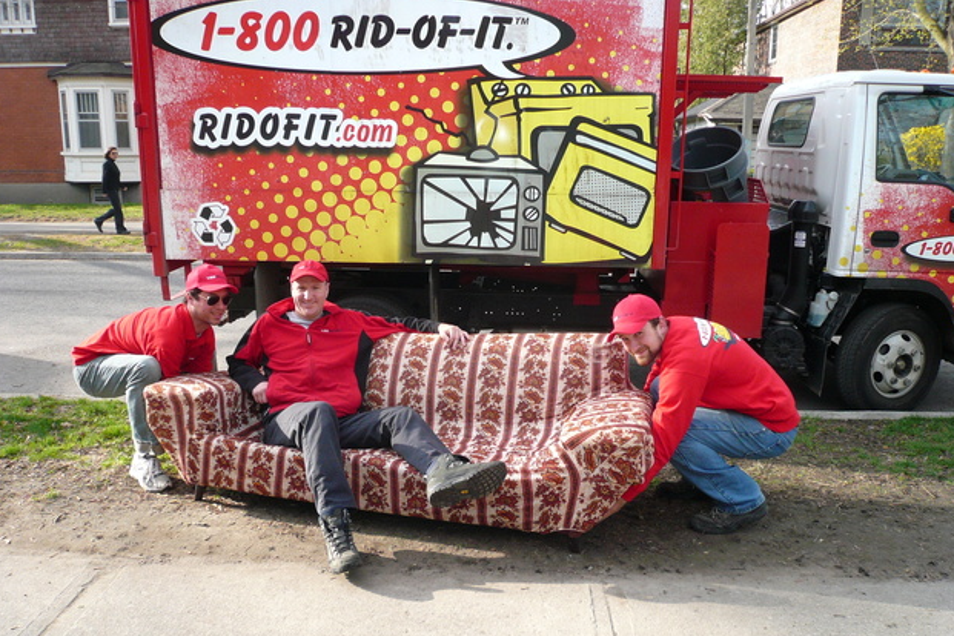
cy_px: 358
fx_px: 795
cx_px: 472
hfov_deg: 61.9
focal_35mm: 30
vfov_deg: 43.5
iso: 100
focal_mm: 4.6
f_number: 2.8
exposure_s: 1/250
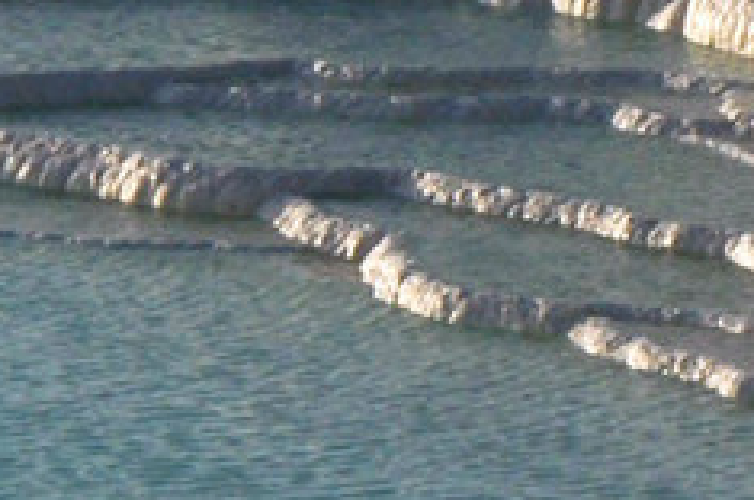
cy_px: 293
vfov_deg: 2.7
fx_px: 10667
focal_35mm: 510
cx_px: -1550
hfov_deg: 3.9
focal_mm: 50
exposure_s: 1/400
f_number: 10
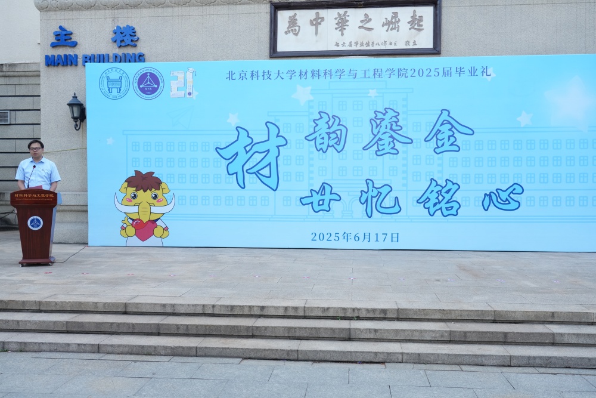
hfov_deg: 55.8
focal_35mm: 34
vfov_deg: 38.9
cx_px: 298
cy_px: 199
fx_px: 563
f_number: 5
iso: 800
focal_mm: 34
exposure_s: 1/640
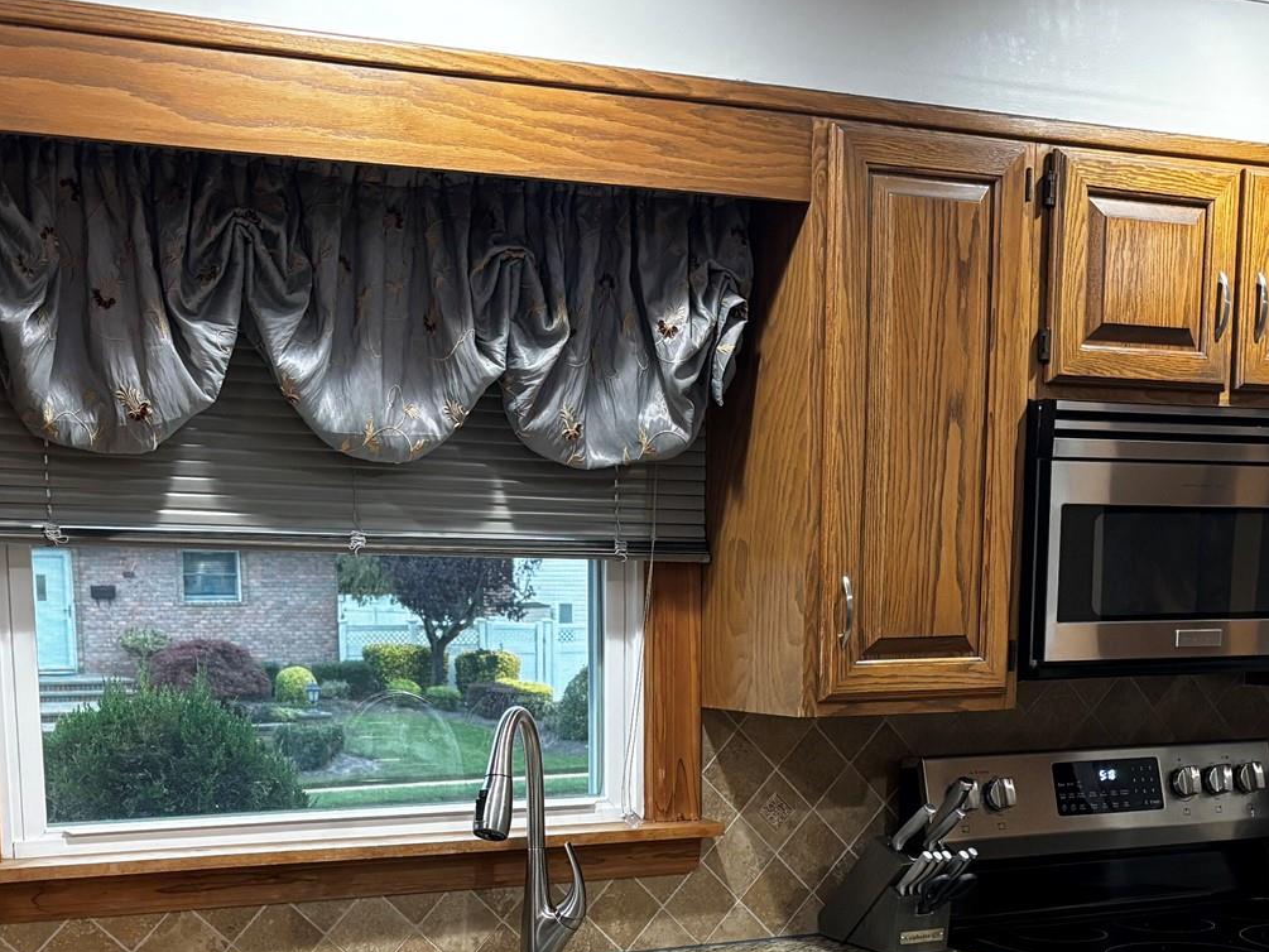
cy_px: 904
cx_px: 605
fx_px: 1943
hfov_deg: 36.2
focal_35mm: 53
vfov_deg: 26.4
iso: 320
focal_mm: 5.96
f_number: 1.6
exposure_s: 1/60
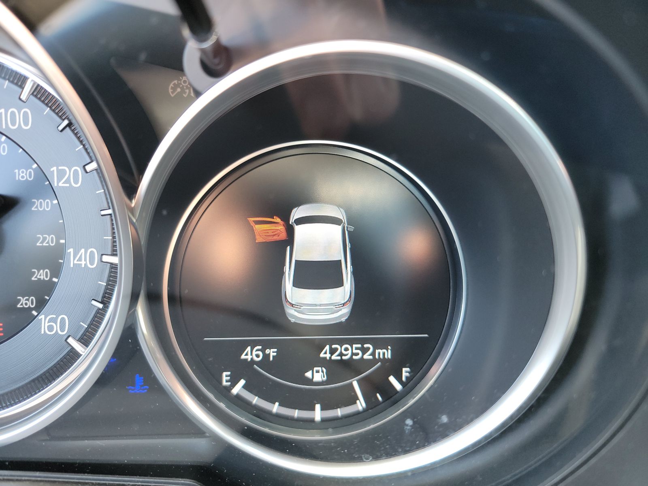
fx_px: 449
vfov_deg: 56.8
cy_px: 243
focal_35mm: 24
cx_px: 324
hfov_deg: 71.6
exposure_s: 1/59
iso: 368
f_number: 1.8
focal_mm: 6.7
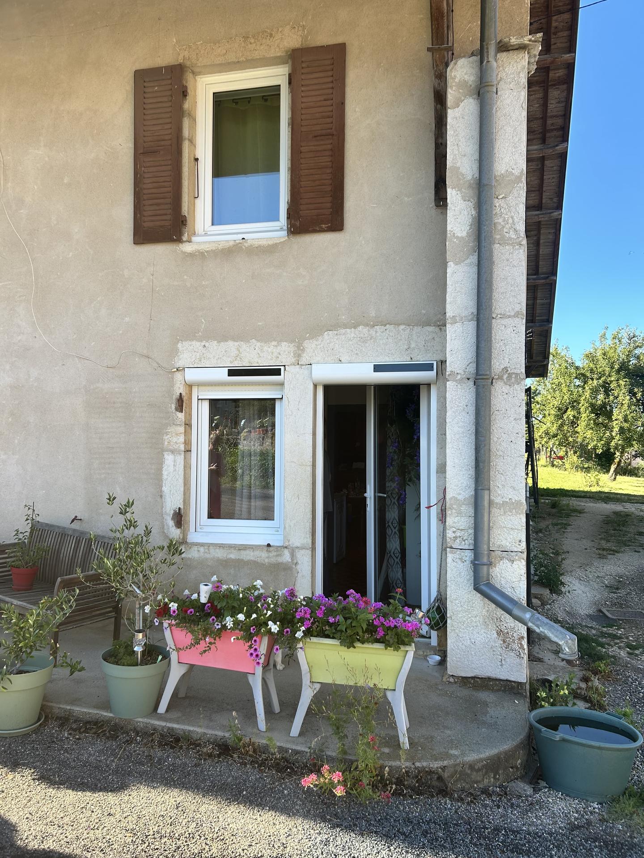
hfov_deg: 53.1
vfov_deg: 67.3
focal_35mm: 26
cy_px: 429
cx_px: 322
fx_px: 645
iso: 50
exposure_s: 1/666
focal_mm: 5.7
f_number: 1.5
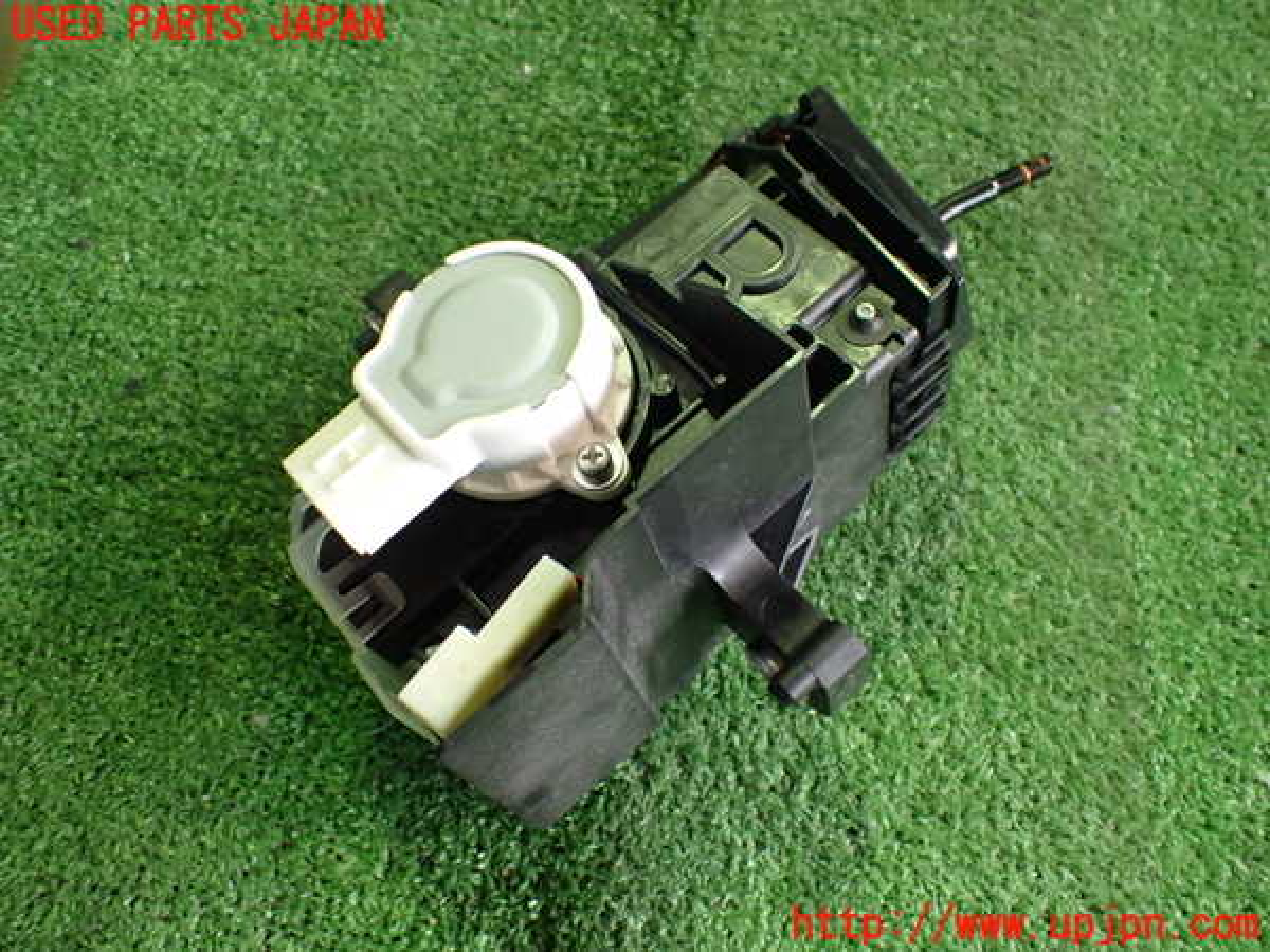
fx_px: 1101
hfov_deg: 60.0
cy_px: 476
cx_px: 635
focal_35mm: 30
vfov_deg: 46.8
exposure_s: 1/80
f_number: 2.3
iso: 800
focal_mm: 5.4
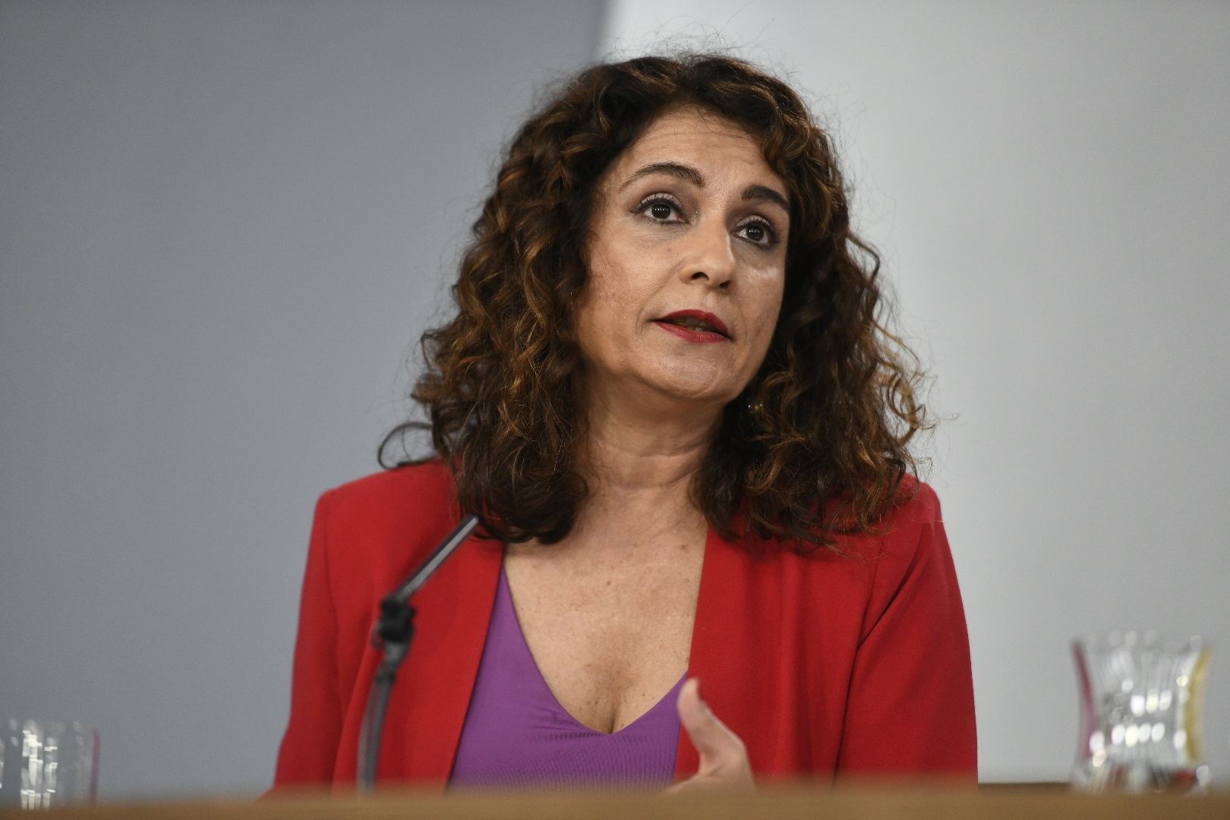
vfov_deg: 6.9
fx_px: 6833
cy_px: 410
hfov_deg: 10.3
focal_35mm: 200
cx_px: 615
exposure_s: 1/640
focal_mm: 200
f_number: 2.8
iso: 2000
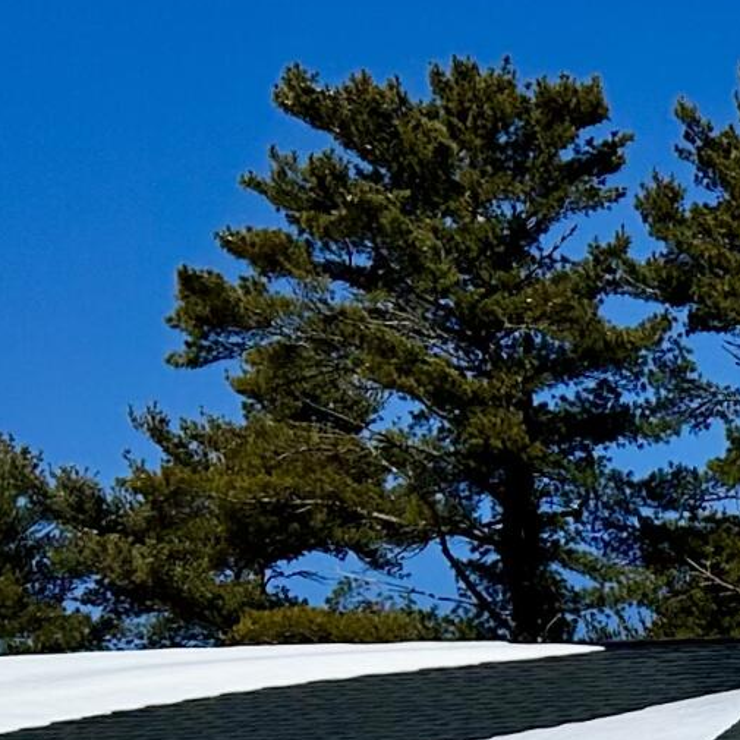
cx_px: 1374
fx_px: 3047
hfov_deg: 12.5
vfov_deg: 12.7
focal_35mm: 126
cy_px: 1304
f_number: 1.78
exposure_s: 1/18519
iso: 80
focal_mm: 6.86
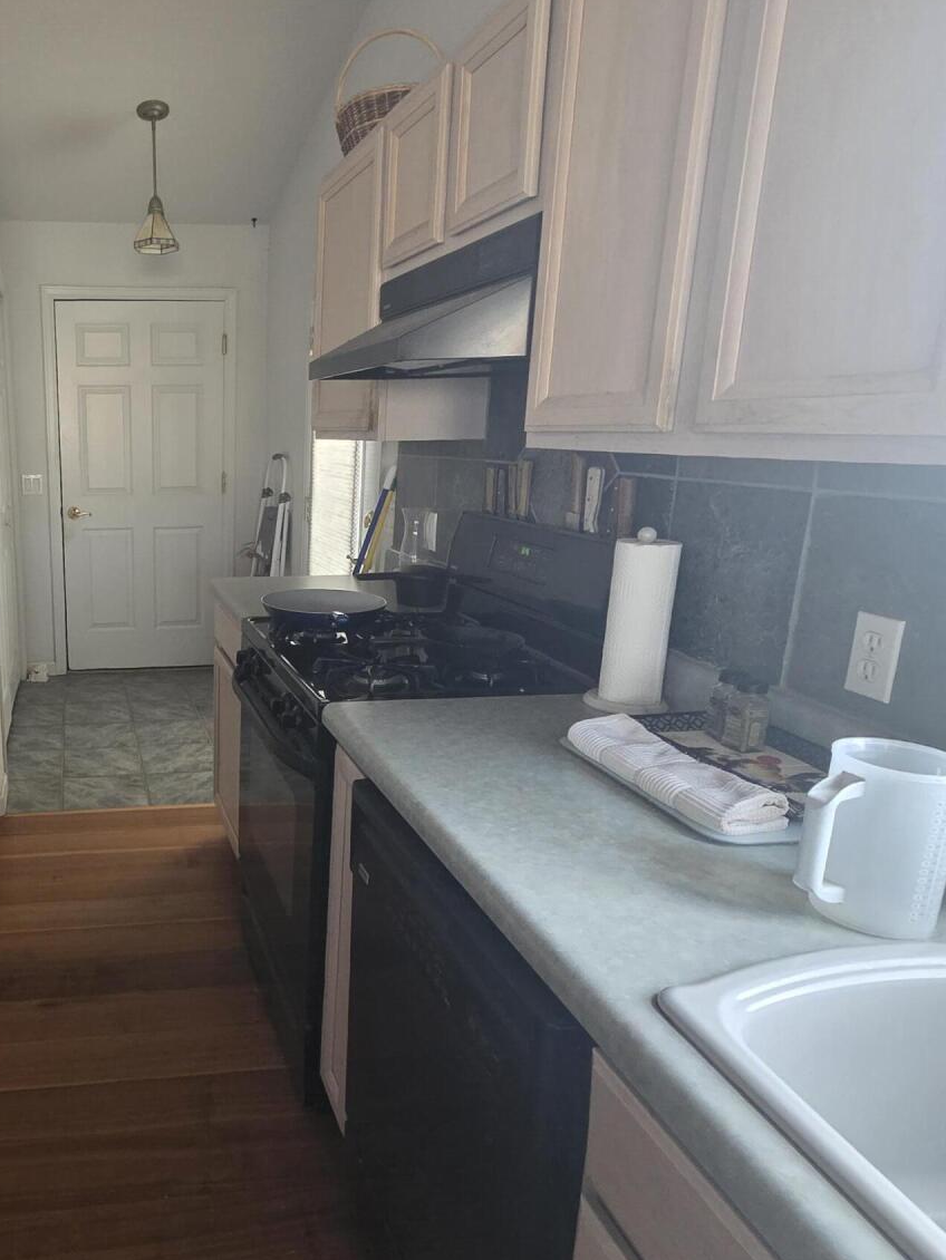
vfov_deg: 73.9
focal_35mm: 23
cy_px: 639
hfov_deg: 53.9
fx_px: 838
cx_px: 158
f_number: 1.9
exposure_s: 1/60
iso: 500
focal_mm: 2.2
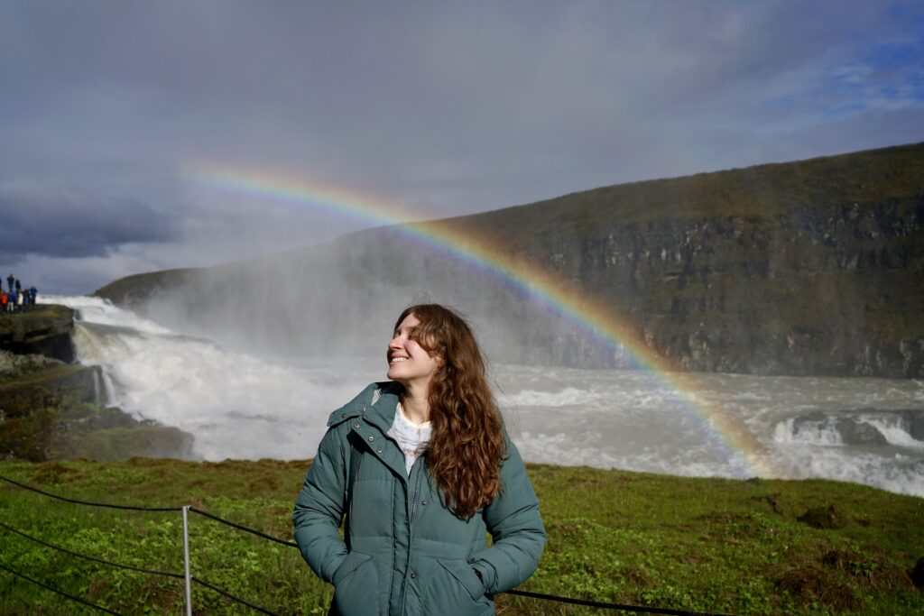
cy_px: 308
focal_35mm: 35
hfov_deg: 54.4
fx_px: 898
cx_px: 462
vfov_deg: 37.9
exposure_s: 1/5000
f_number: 5.6
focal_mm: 35
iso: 400
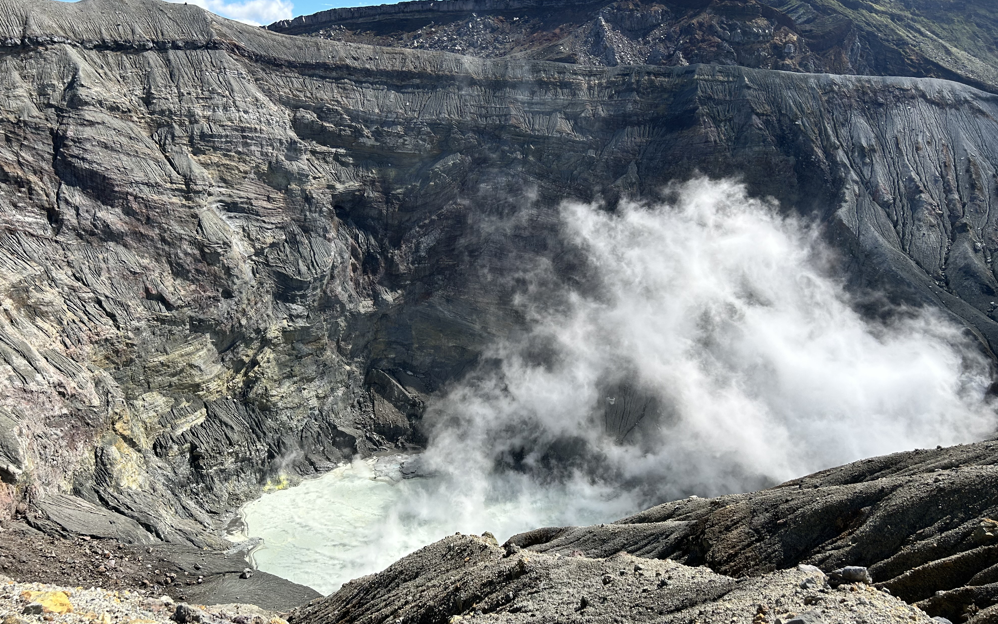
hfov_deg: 66.5
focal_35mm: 28
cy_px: 316
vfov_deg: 44.5
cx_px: 496
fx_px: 762
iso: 50
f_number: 1.5
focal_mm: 5.7
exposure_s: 1/4274
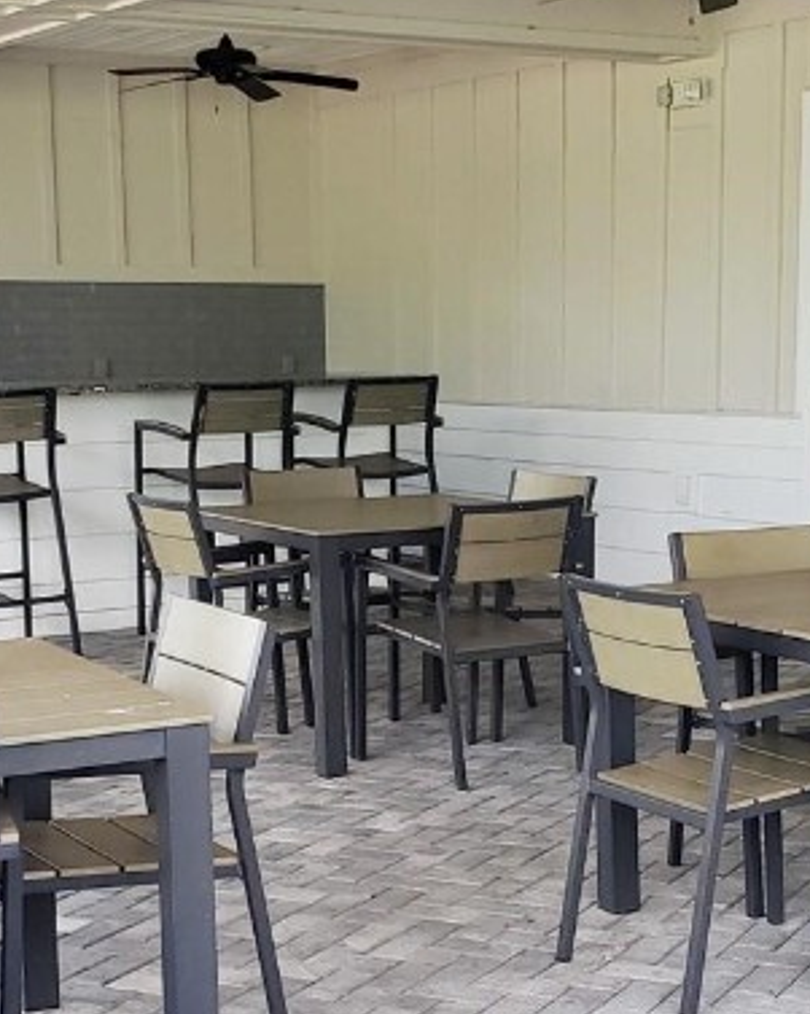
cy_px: 605
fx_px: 2070
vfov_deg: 27.5
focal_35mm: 69
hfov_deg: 22.1
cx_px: 417
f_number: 2.4
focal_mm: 4.3
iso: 80
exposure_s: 1/100
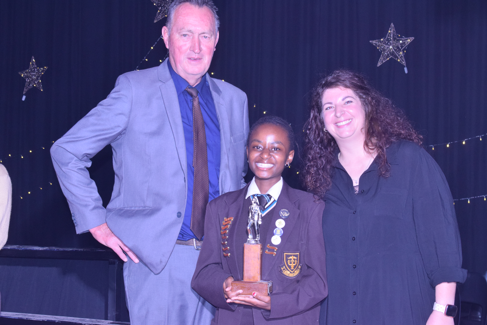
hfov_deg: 24.6
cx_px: 244
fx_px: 1116
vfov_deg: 16.6
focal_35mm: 82
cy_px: 162
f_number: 8
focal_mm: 55
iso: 1000
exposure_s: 1/60
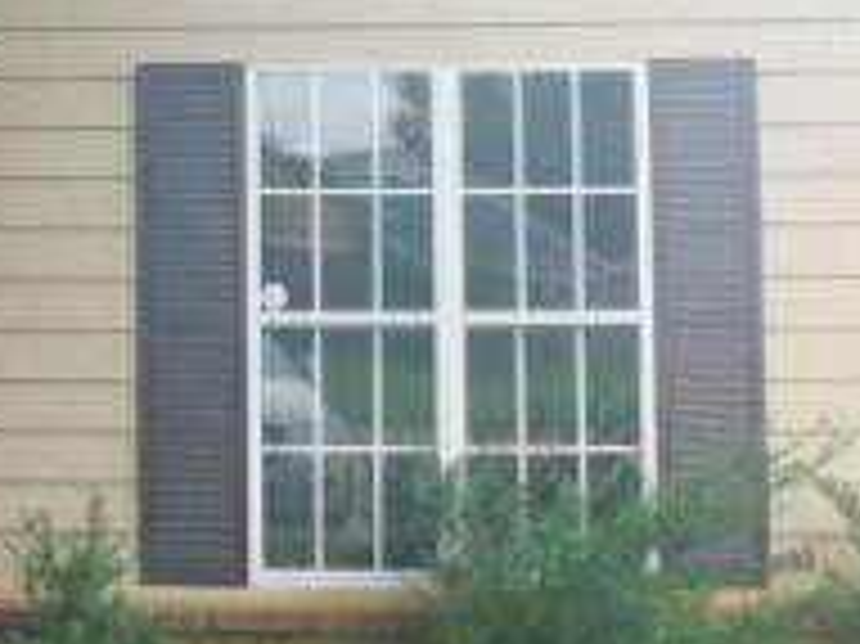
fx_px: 1912
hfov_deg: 23.6
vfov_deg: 19.0
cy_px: 194
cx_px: -104
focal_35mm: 77
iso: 125
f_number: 3
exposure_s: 1/250
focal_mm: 4
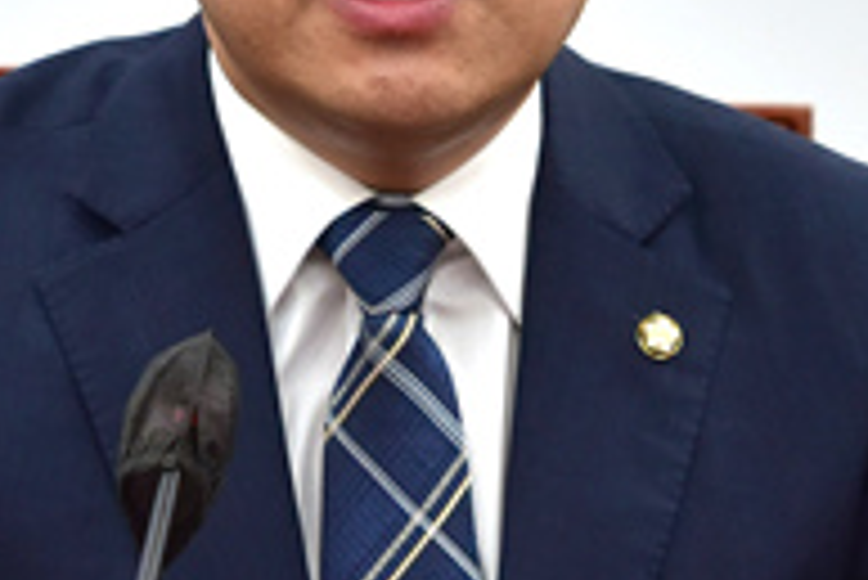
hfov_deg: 5.1
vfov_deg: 3.4
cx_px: 414
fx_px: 9772
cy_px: 259
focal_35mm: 405
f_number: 4.5
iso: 1250
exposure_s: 1/320
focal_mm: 122
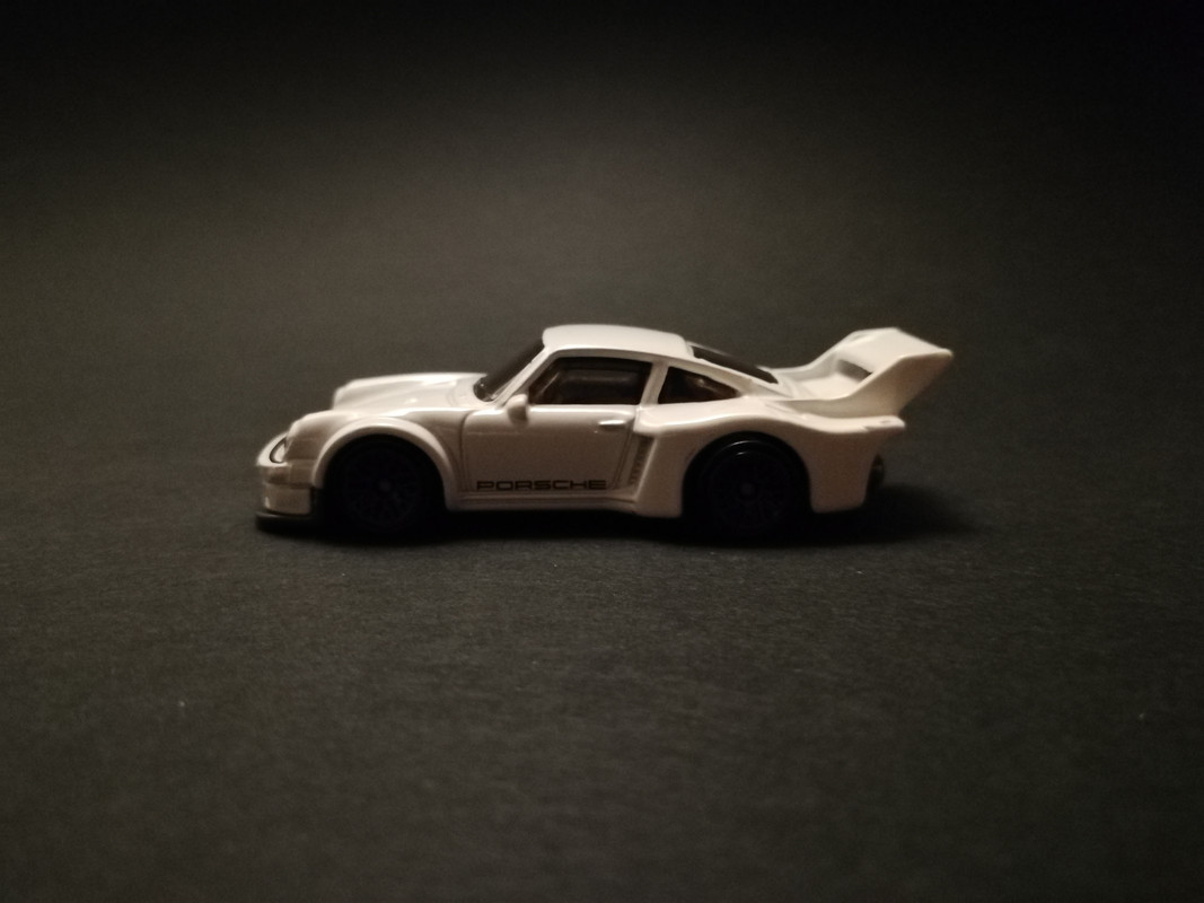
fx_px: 939
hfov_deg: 65.3
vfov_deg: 51.3
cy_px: 452
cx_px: 602
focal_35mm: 27
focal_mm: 3.95
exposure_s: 1/16.7
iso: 1600
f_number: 2.2
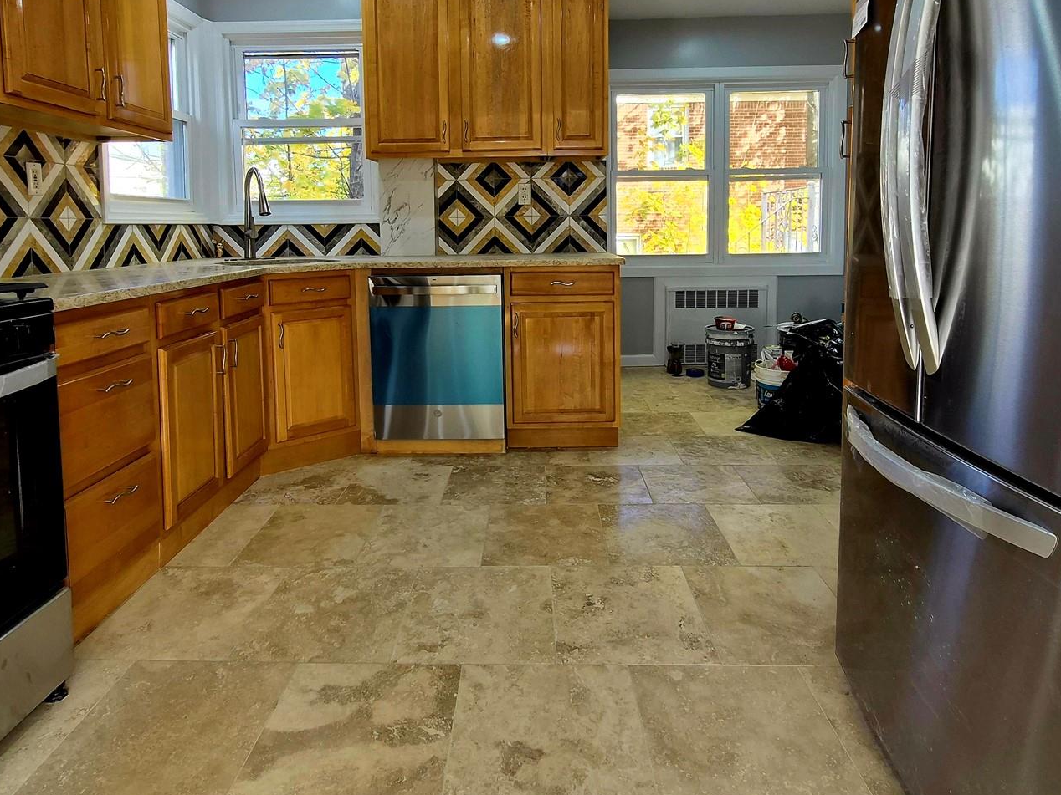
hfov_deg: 79.0
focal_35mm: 21
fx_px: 644
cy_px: 272
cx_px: 531
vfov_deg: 62.0
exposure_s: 1/60.2
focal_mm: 1.7
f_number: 2.2
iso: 32
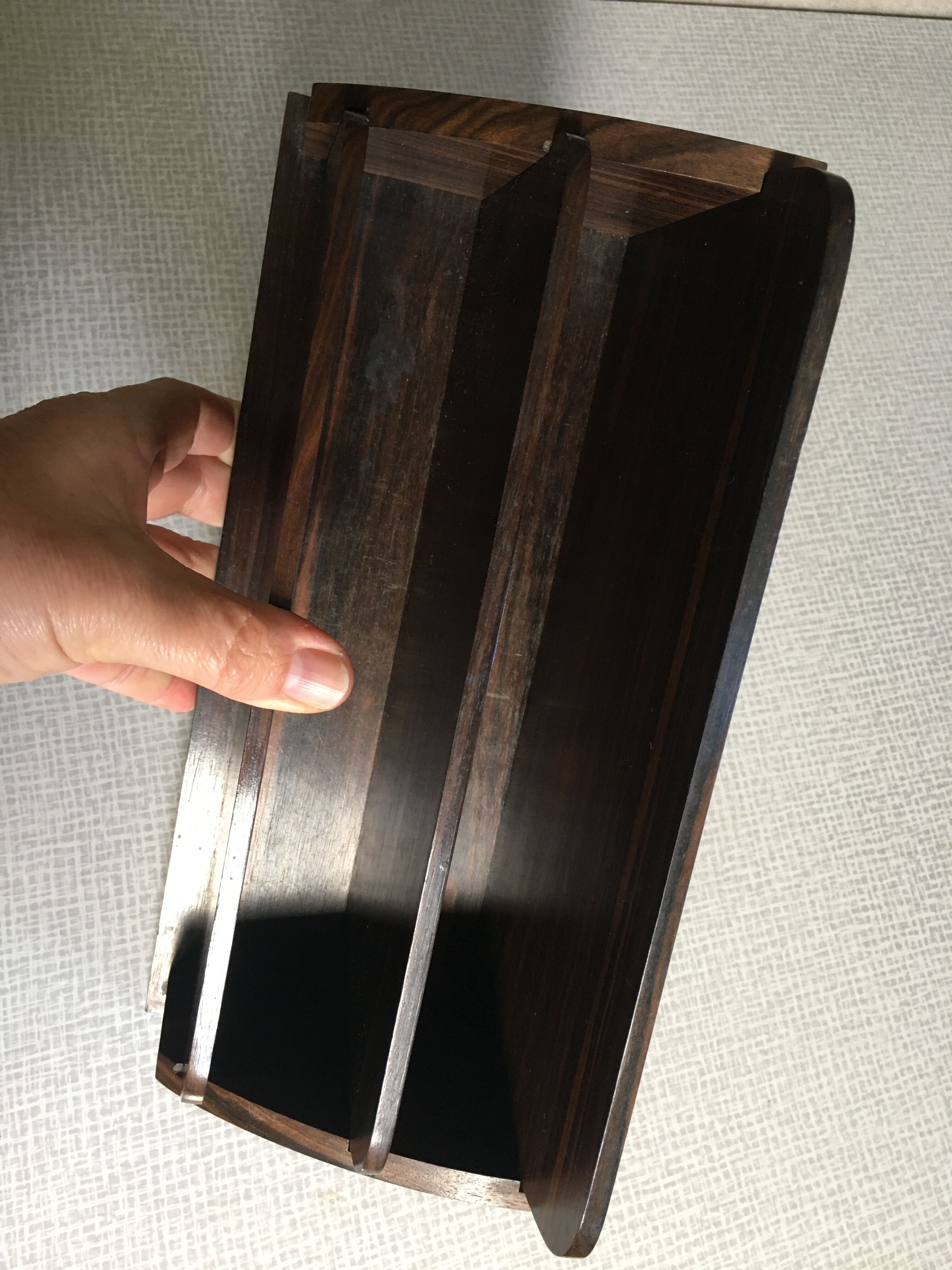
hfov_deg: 48.2
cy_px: 635
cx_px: 476
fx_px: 1063
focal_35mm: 29
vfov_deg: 61.7
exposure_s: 1/33
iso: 160
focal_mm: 4.15
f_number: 2.2
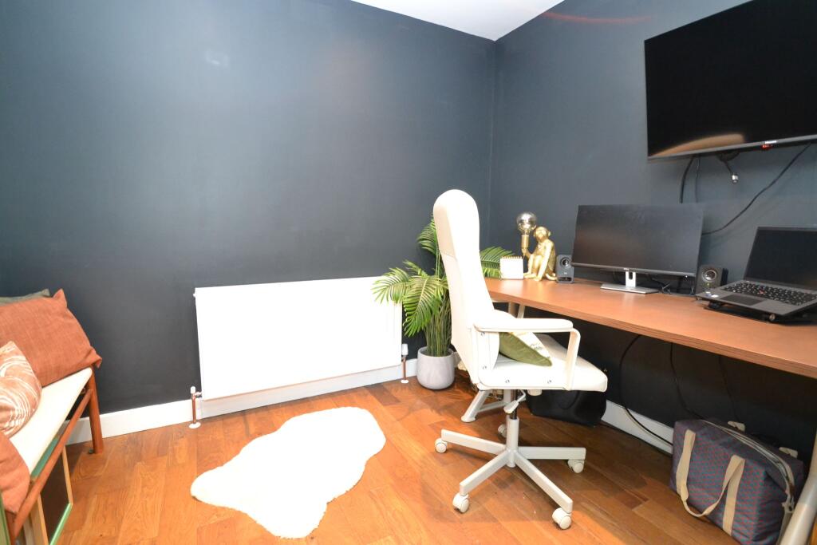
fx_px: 374
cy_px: 272
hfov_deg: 95.0
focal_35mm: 16
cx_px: 408
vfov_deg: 72.1
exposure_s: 1/60
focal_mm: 11
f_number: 3.5
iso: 3200
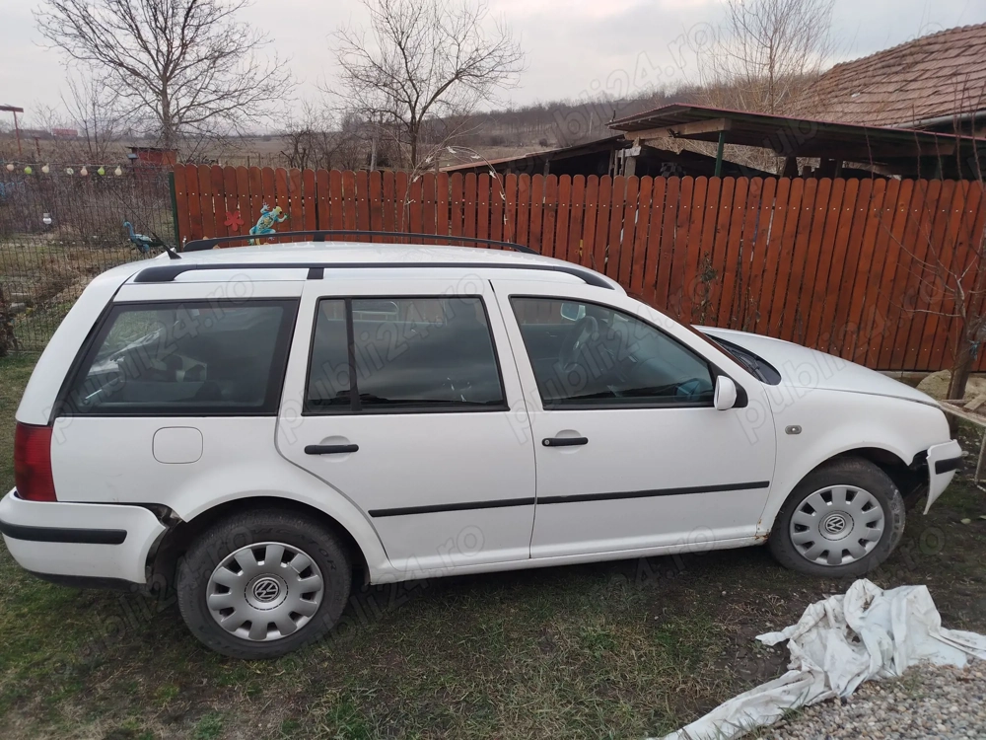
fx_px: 684
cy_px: 370
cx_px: 493
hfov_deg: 71.6
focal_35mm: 24
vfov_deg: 56.8
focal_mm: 5.31
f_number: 1.7
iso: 50
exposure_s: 1/163
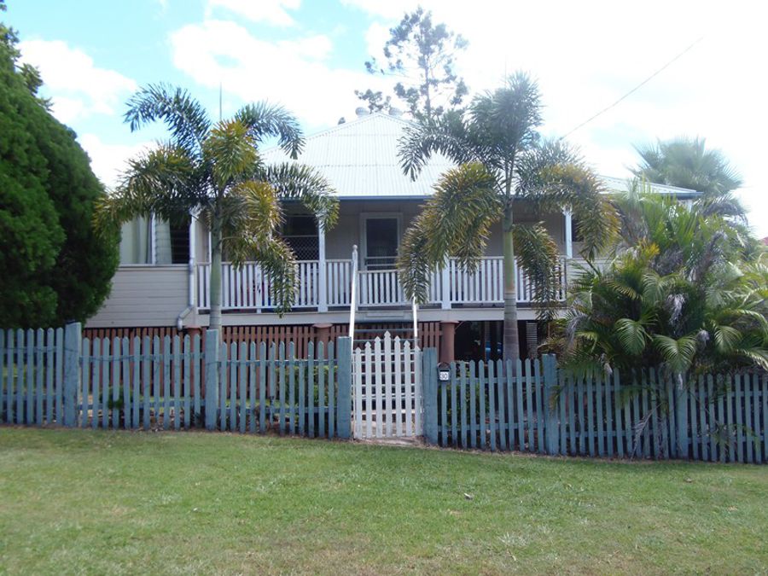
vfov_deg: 46.8
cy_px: 288
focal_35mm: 30
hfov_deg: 60.0
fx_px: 666
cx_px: 384
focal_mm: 5.5
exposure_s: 1/250
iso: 64
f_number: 3.2
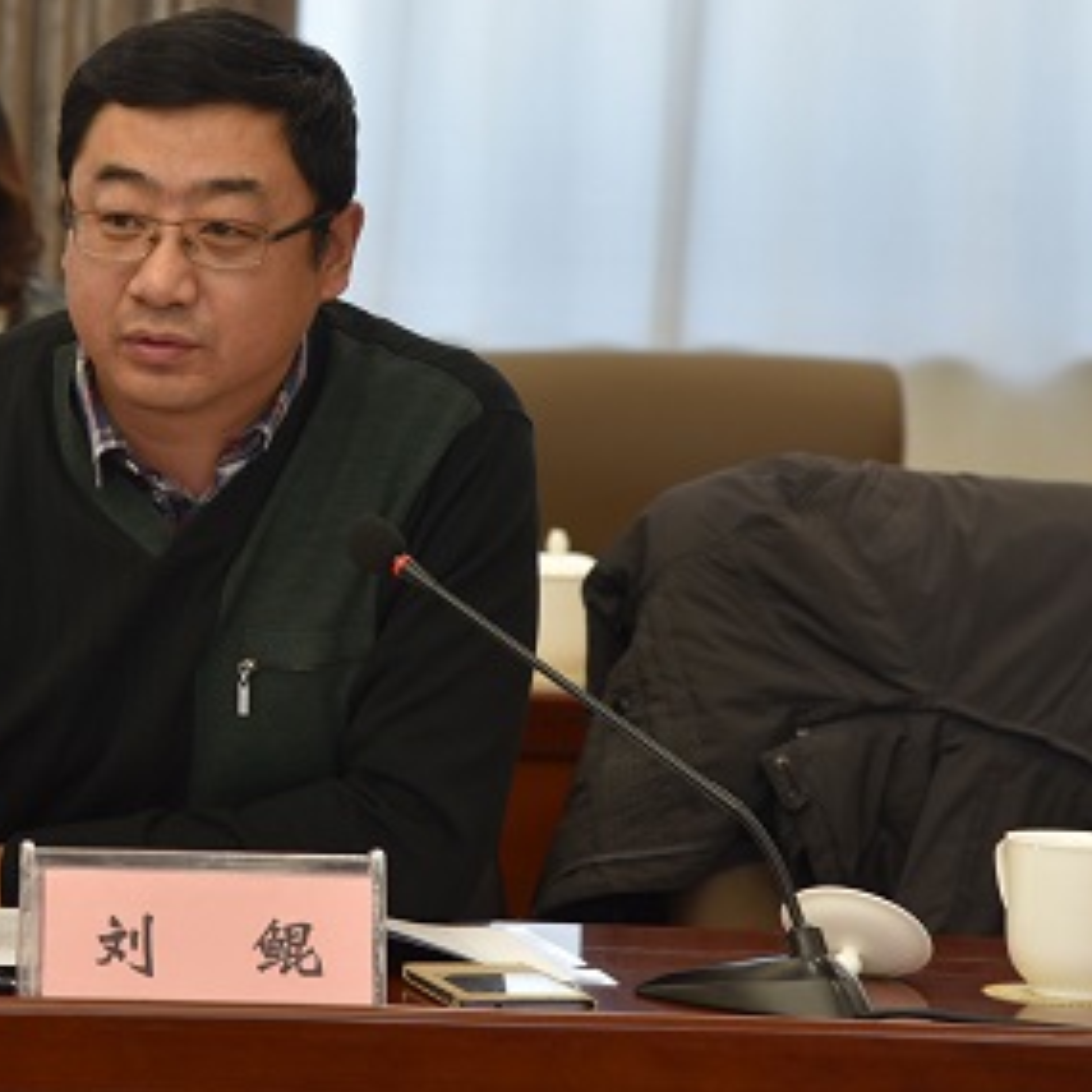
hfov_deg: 8.2
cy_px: 251
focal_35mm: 213
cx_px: 138
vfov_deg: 8.2
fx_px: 7602
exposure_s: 1/100
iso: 400
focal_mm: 105
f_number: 5
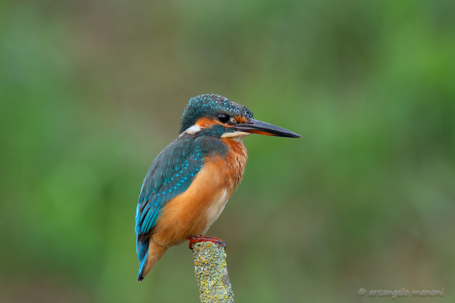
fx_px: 7583
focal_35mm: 600
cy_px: 152
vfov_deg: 2.3
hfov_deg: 3.4
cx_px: 228
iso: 1000
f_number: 9
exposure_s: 1/250
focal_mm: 600
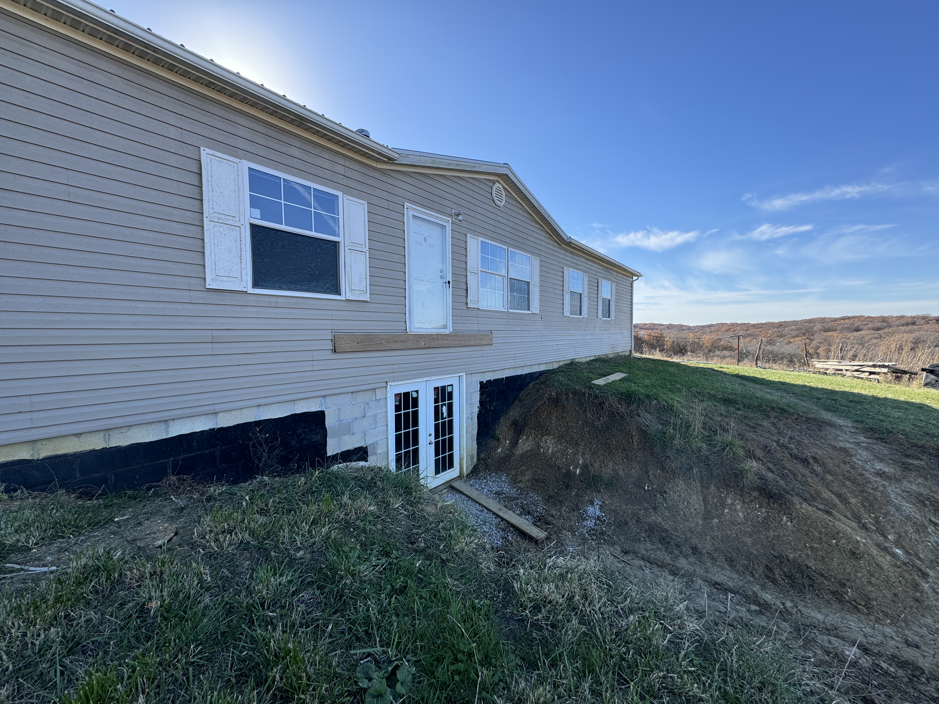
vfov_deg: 85.7
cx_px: 470
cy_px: 352
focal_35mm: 14
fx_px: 380
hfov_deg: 102.1
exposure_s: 1/541
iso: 40
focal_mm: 2.22
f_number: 2.2
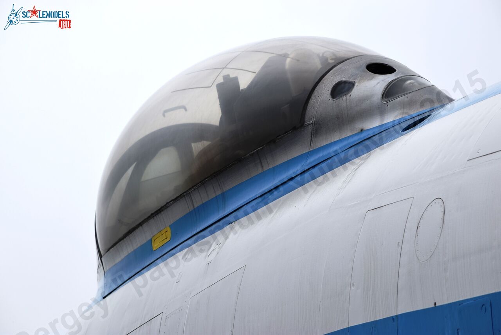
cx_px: 250
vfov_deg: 7.1
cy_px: 168
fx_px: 2715
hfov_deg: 10.5
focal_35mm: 195
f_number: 10
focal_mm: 130
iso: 100
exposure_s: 1/200
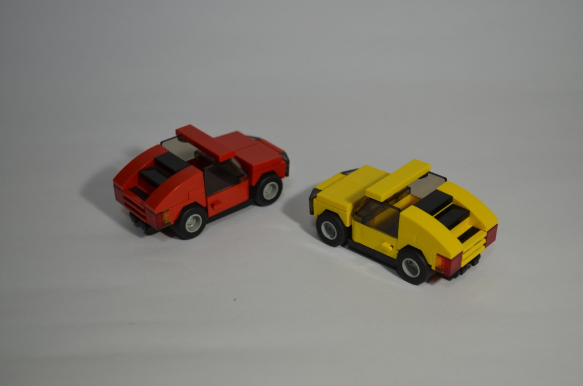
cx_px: 292
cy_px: 193
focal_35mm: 63
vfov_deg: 21.5
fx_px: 1018
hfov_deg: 32.0
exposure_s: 1/60
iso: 400
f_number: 5.6
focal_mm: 42
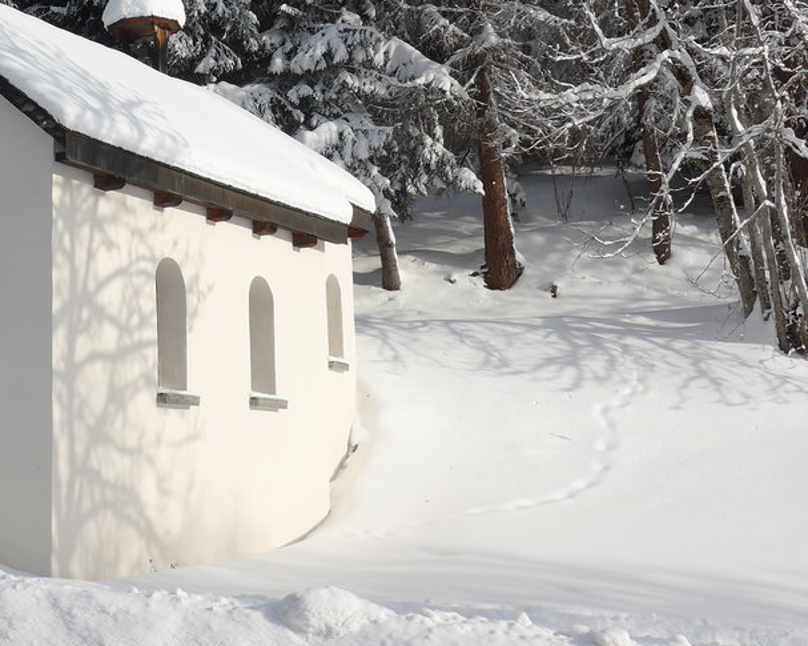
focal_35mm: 56
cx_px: 39
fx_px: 1339
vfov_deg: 26.8
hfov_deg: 31.5
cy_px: 169
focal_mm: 6
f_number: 3.2
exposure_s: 1/1600
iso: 80
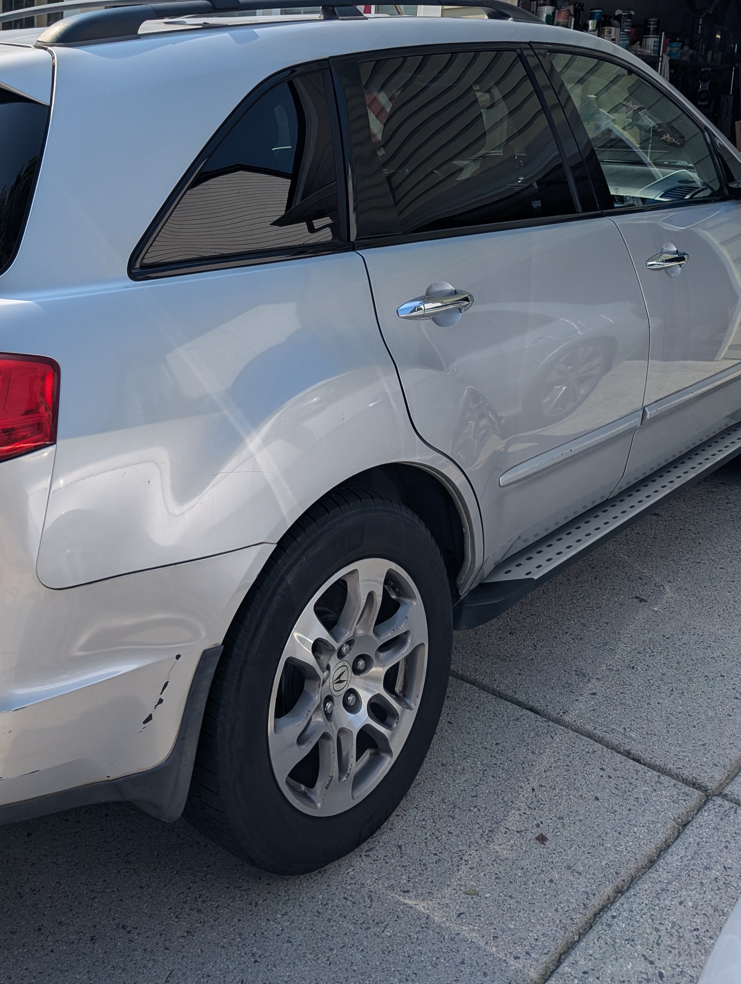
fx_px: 1025
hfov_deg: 38.9
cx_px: 207
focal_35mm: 36
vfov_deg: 49.6
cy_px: 269
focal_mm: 6.81
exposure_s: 1/3058
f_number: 1.85
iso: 45
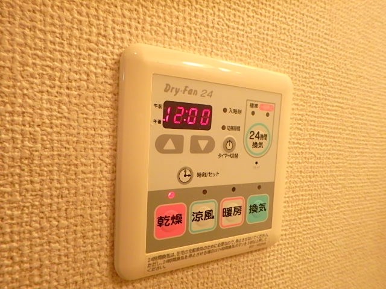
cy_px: 144
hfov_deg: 73.9
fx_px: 256
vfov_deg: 58.9
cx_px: 193
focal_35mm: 23
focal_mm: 4
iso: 250
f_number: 3.8
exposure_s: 1/30
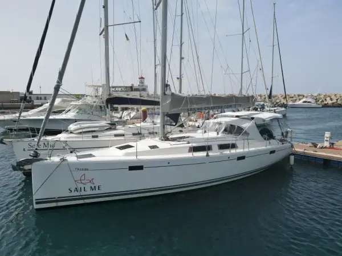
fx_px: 237
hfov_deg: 71.6
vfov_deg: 56.8
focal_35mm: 24
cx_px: 171
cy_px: 128
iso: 100
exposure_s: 1/800
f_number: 2.8
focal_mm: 4.5
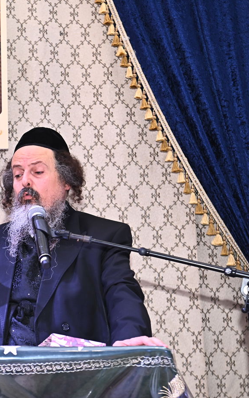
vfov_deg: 19.3
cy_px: 199
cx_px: 23
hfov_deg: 12.0
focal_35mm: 108
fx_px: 1172
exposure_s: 1/200
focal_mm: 70
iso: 1250
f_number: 4.5
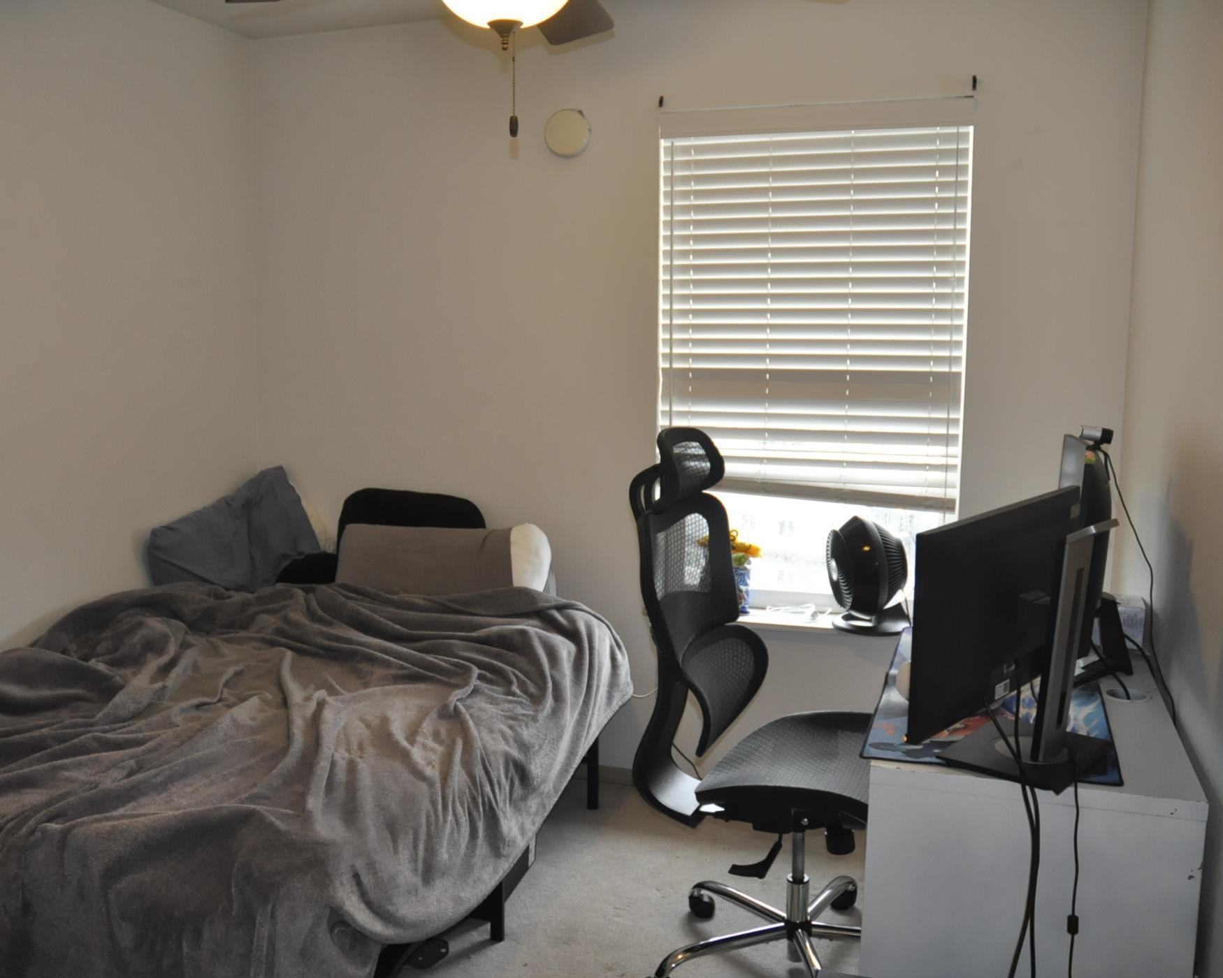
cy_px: 487
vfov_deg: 47.1
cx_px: 526
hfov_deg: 57.0
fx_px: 1122
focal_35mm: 31
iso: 800
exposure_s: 1/100
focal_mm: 18
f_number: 3.5
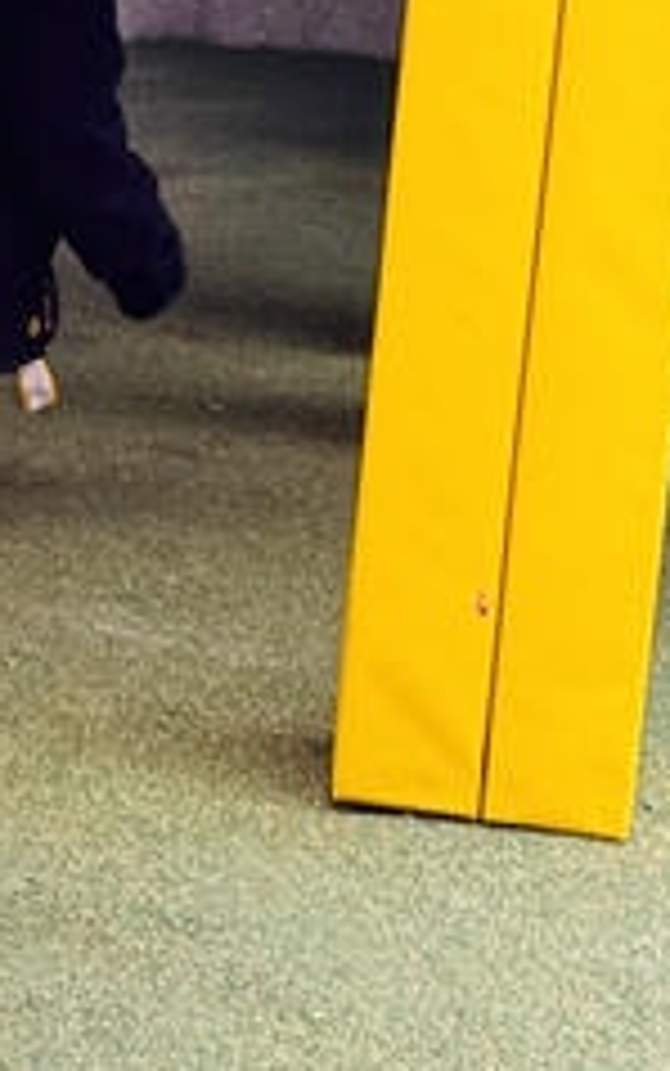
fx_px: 3735
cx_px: -994
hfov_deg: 9.1
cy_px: 274
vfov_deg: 16.2
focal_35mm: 128
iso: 80
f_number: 1.78
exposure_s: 1/121
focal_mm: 6.86
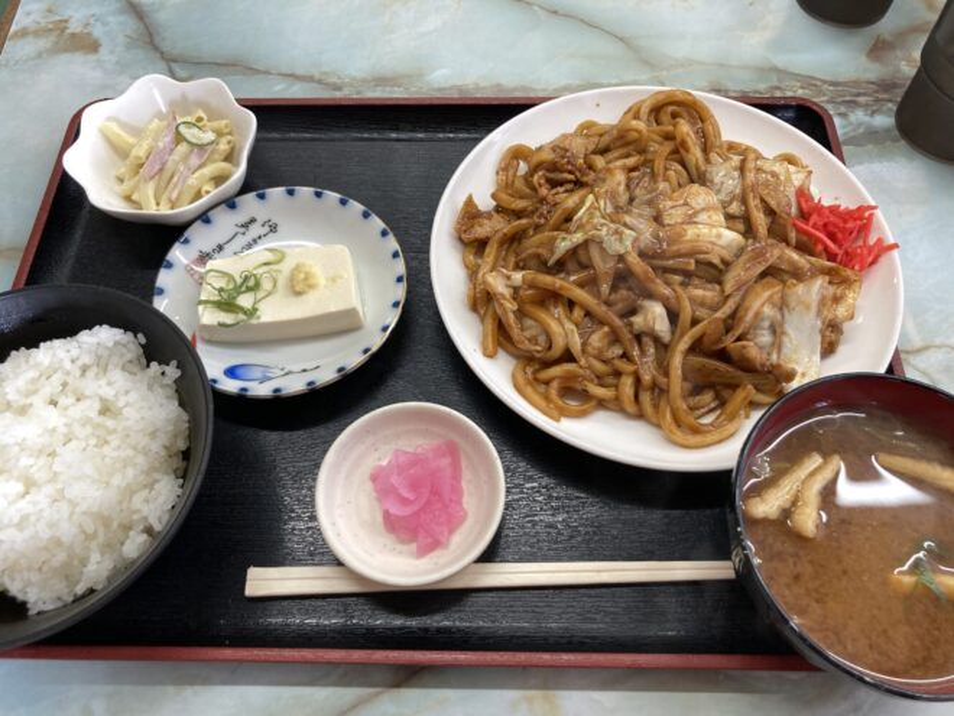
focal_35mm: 28
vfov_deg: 49.7
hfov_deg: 63.4
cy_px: 358
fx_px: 772
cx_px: 477
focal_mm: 3.99
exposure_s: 1/64
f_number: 1.8
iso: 80
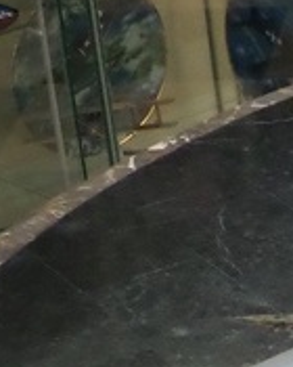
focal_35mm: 229
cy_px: 591
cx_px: 770
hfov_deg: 6.4
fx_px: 2482
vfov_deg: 8.2
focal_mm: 9.7
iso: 400
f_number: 3.6
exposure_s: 1/30
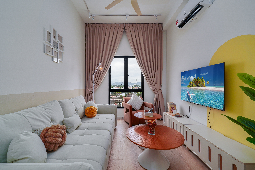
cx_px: 128
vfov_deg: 77.3
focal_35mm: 15
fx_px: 106
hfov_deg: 100.4
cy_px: 85
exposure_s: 1/100
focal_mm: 10
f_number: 10
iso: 100
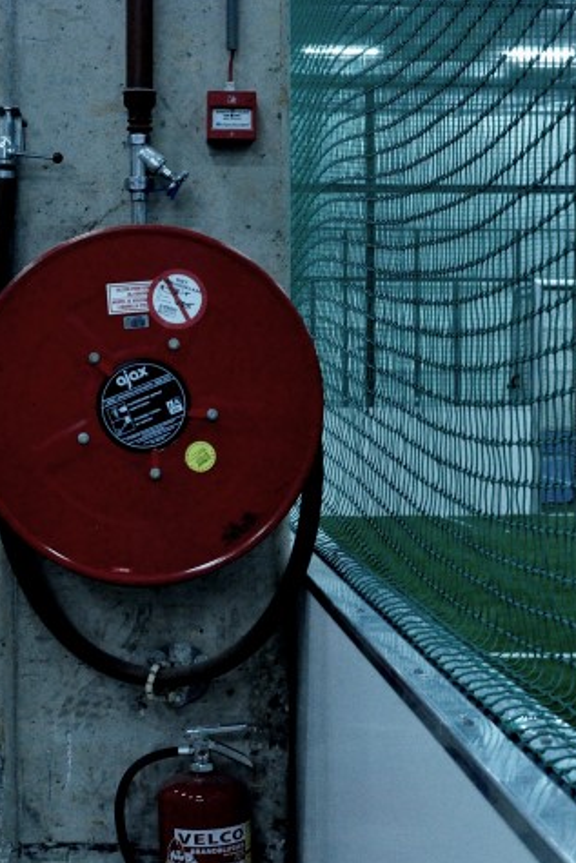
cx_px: 152
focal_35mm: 80
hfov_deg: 17.0
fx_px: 1913
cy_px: 432
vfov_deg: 25.4
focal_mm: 35
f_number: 7.1
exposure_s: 1/50
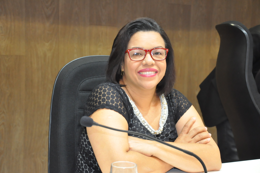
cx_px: 130
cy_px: 86
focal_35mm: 72
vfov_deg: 18.9
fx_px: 519
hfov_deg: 28.1
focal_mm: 48
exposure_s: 1/60
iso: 2000
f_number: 5
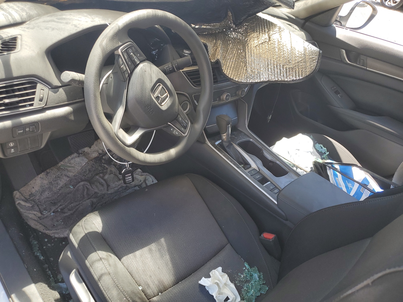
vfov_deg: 53.1
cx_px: 202
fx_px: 303
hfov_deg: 67.3
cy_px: 151
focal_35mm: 26
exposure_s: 1/286
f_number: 1.5
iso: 50
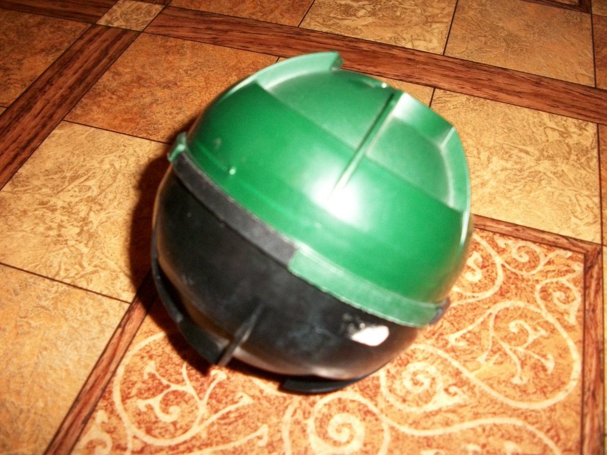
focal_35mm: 35
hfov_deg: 52.6
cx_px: 304
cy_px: 228
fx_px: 614
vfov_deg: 40.7
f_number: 3.1
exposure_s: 1/125
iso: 250
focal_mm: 6.3
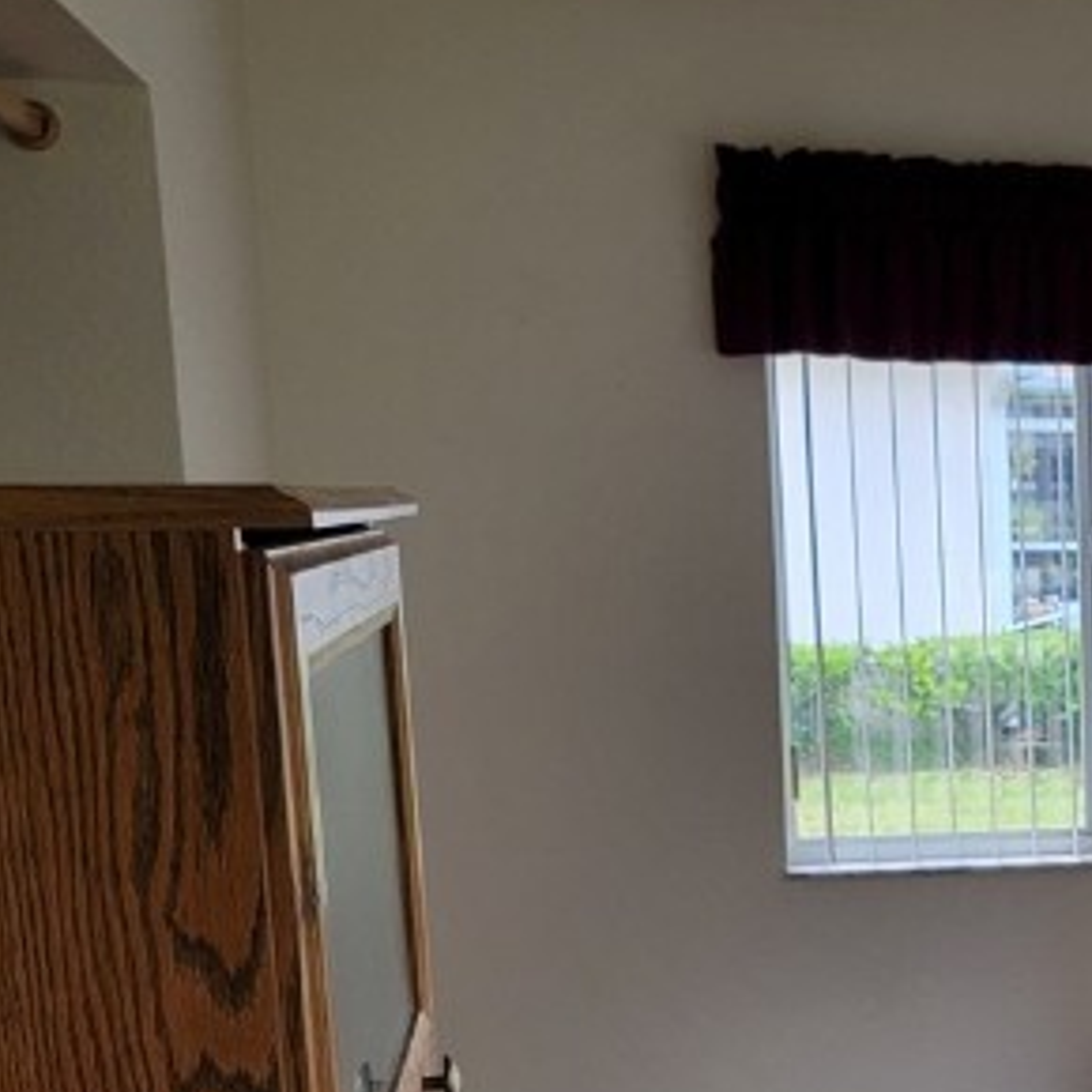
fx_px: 2677
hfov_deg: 20.4
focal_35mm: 75
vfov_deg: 22.8
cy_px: 847
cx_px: 1544
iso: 64
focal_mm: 6.7
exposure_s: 1/120
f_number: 1.8
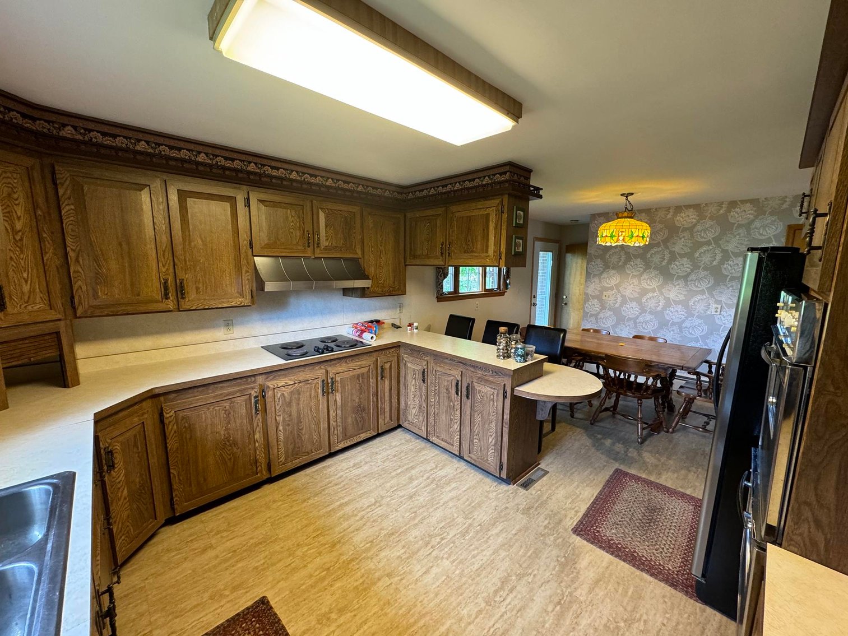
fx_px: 343
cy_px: 318
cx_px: 424
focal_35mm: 14
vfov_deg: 85.7
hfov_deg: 102.1
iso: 250
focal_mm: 2.22
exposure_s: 1/60
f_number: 2.2
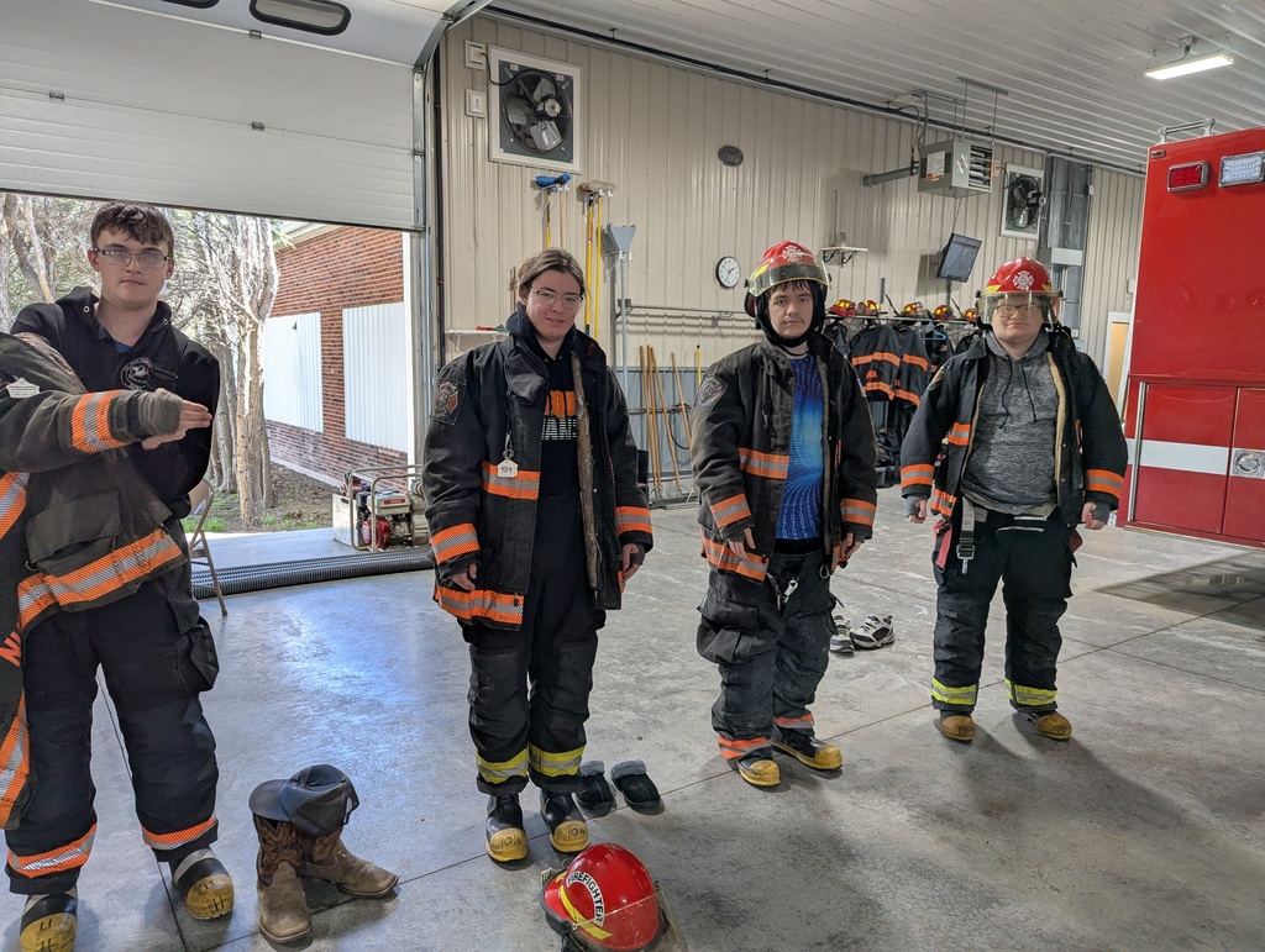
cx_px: 632
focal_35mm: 24
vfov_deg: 56.9
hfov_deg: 71.5
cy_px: 476
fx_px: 878
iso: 40
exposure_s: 1/67.9
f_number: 1.85
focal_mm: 6.81
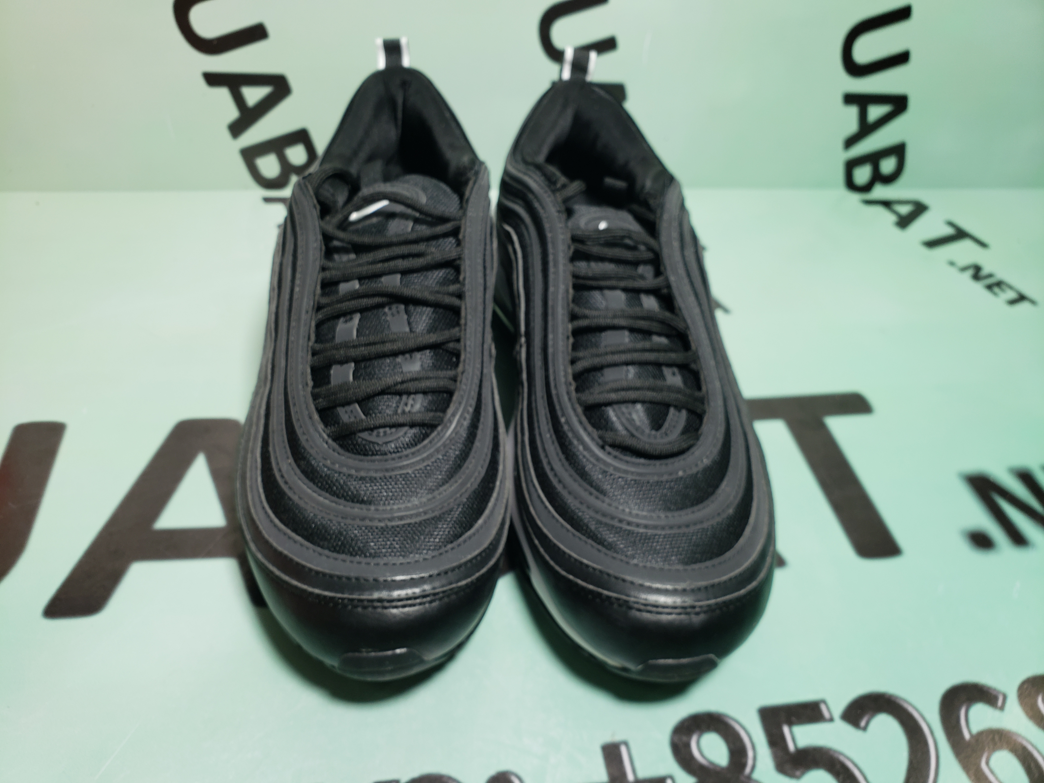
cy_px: 392
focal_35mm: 26
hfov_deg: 67.3
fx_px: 784
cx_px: 522
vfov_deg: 53.1
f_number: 2.4
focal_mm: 4.3
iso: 64
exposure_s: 1/100
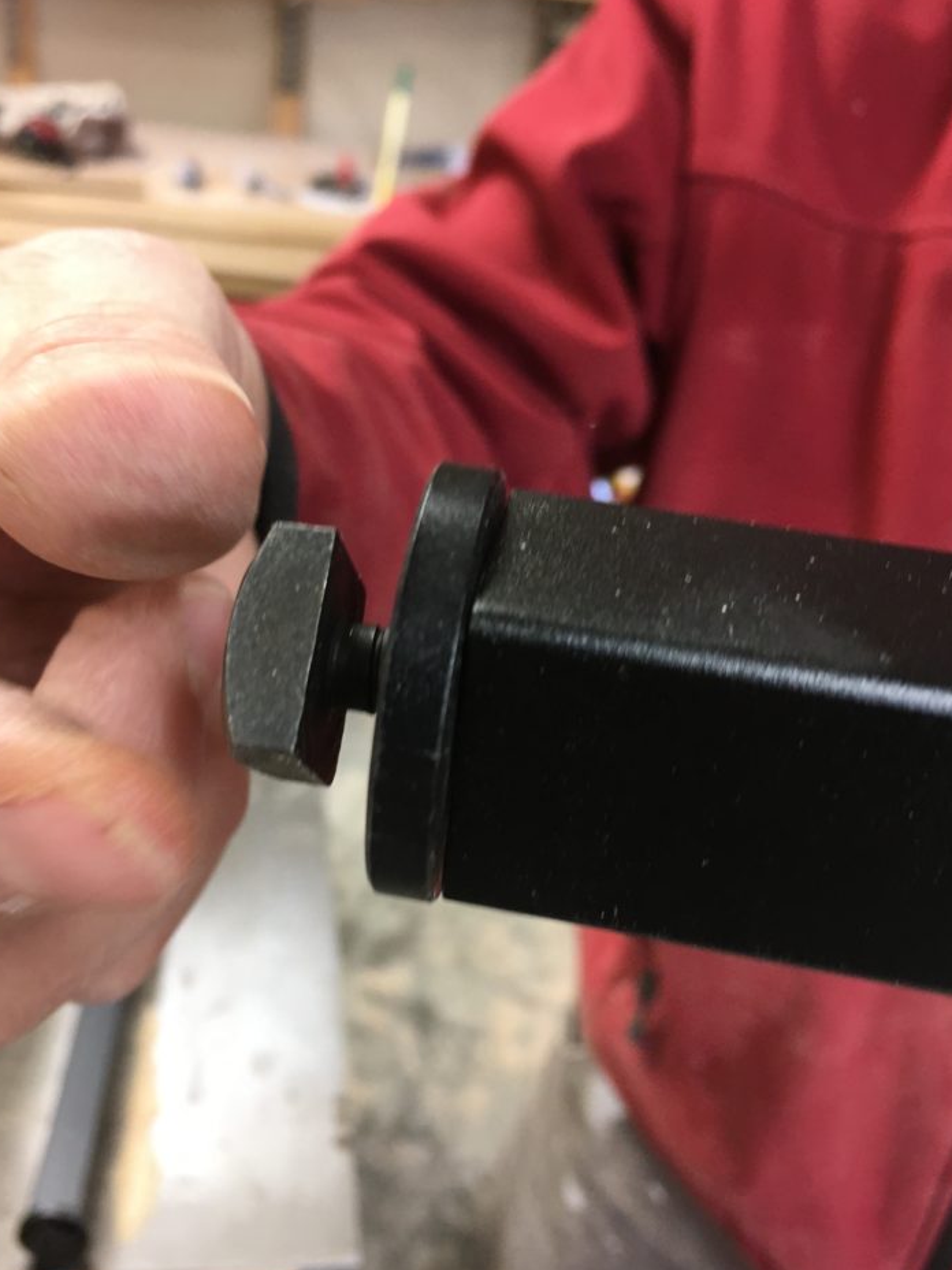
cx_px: 440
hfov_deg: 44.1
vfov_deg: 56.8
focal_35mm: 32
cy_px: 649
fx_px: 1173
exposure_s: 1/30
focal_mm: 4.15
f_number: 2.2
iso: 100
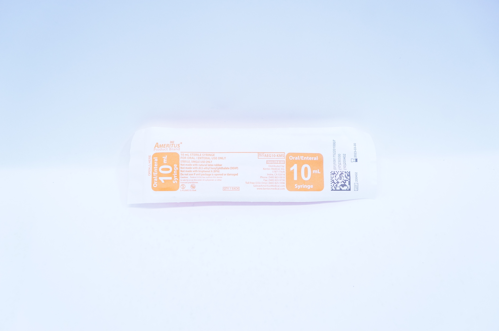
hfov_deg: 36.9
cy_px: 166
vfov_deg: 25.0
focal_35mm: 54
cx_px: 250
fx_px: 748
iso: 800
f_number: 4.5
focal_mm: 36
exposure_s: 1/250
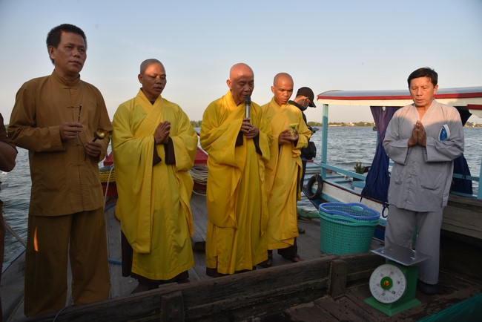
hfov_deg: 73.7
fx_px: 321
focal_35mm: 24
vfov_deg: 53.2
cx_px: 241
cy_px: 161
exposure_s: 1/250
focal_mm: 24
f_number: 8
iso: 400
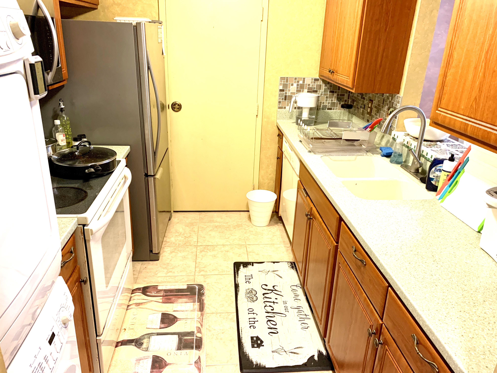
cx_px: 248
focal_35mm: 26
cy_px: 186
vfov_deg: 53.1
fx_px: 373
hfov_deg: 67.3
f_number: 1.8
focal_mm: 4.25
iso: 250
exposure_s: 1/60
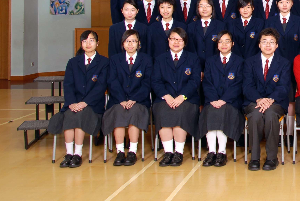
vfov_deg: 19.5
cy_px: -18
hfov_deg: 27.7
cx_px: 322
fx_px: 559
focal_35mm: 67
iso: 100
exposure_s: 1/13
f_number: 7.1
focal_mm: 20
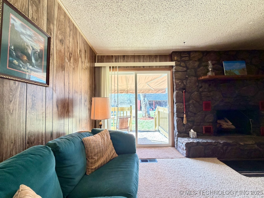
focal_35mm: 14
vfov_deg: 85.7
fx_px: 107
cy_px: 99
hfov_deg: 102.1
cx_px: 132
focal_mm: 2.22
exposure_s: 1/63
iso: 320
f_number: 2.2
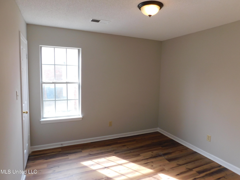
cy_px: 90
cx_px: 120
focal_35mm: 23
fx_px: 159
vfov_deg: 58.9
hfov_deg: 73.9
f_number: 3
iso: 125
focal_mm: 4
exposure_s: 1/60
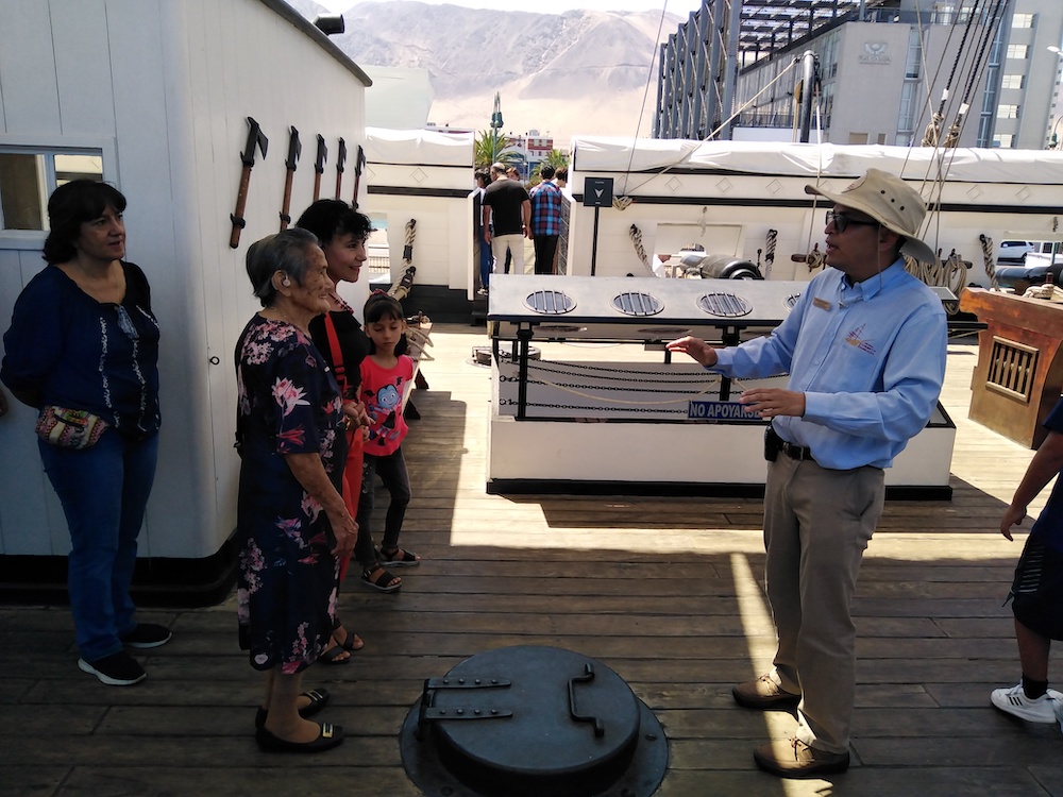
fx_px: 798
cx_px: 532
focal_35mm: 26
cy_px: 398
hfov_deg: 67.3
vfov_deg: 53.1
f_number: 1.8
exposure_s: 1/760
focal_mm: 3.59
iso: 100
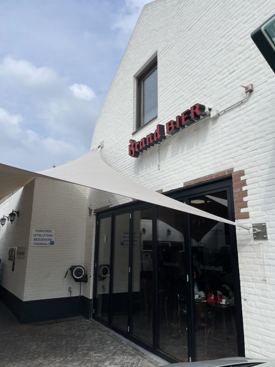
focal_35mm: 26
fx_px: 275
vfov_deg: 67.3
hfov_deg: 53.1
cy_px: 184
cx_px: 138
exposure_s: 1/5051
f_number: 1.6
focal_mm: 4.2
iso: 32
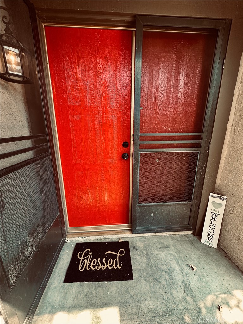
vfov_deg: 102.1
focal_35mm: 14
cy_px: 162
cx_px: 122
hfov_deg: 85.7
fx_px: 131
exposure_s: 1/99
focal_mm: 2.22
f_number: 2.2
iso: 125
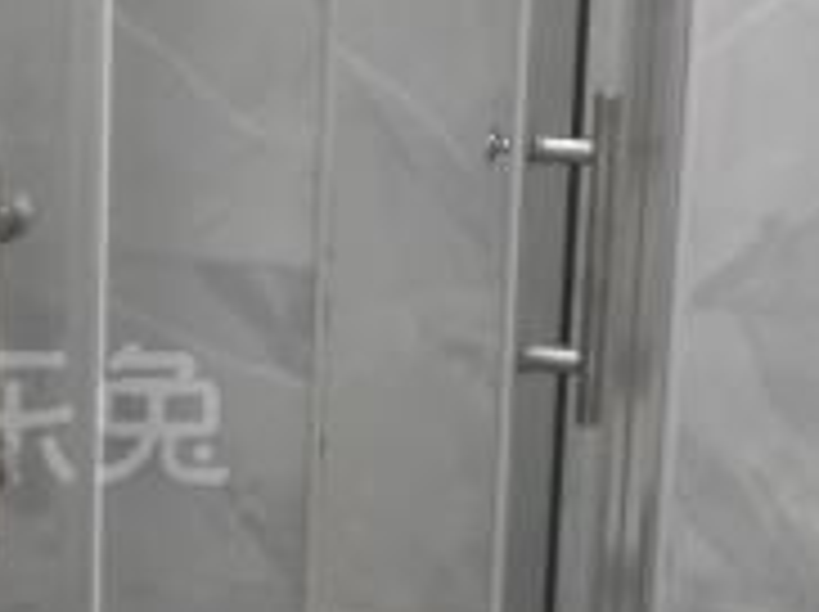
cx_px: -130
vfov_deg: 11.2
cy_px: 369
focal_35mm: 132
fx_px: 3119
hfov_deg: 14.5
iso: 502
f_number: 1.8
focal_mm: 3.95
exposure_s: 1/33.3
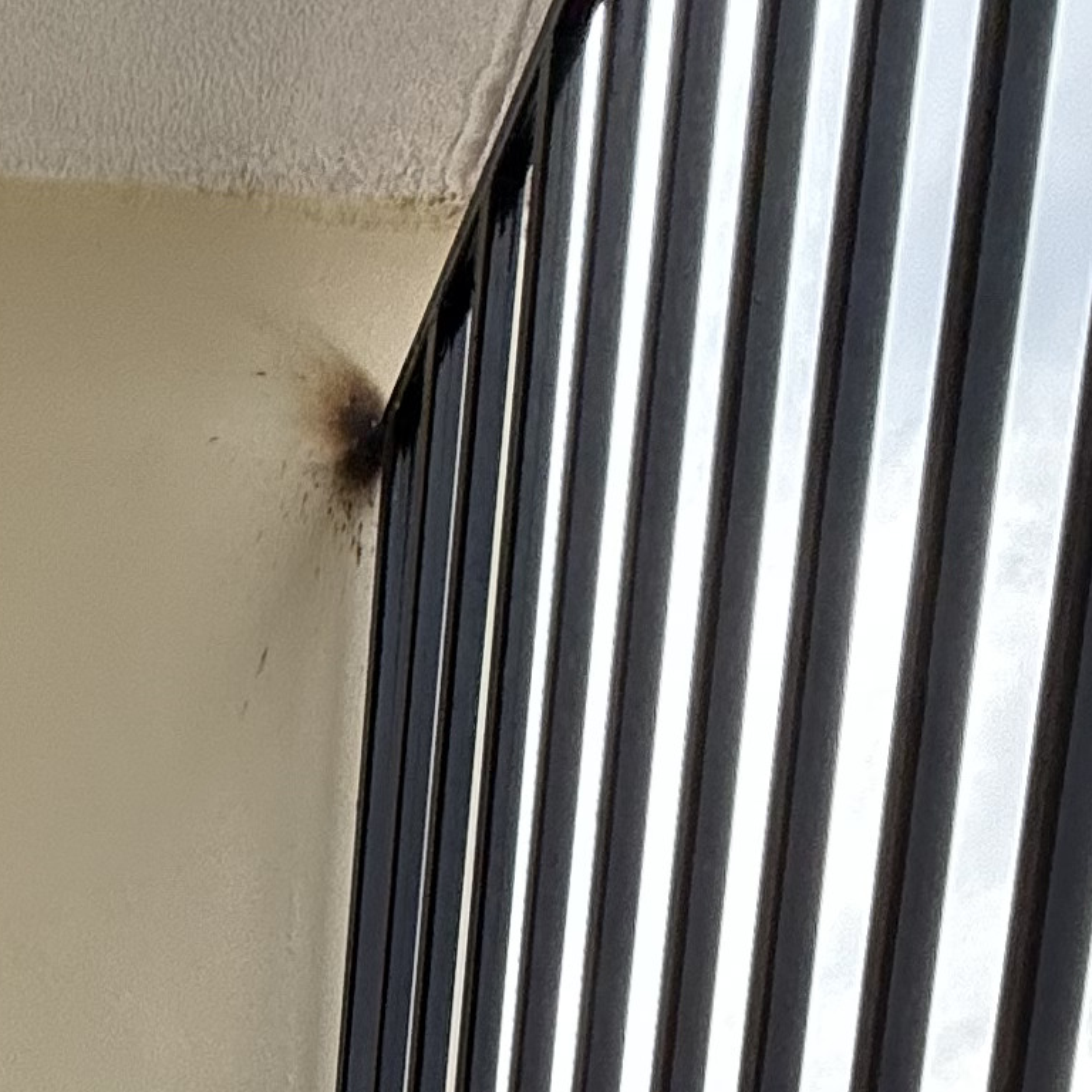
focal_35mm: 65
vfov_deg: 15.4
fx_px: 2320
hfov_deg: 23.4
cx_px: -327
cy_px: 2581
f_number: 2.2
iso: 64
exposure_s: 1/365
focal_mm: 2.22
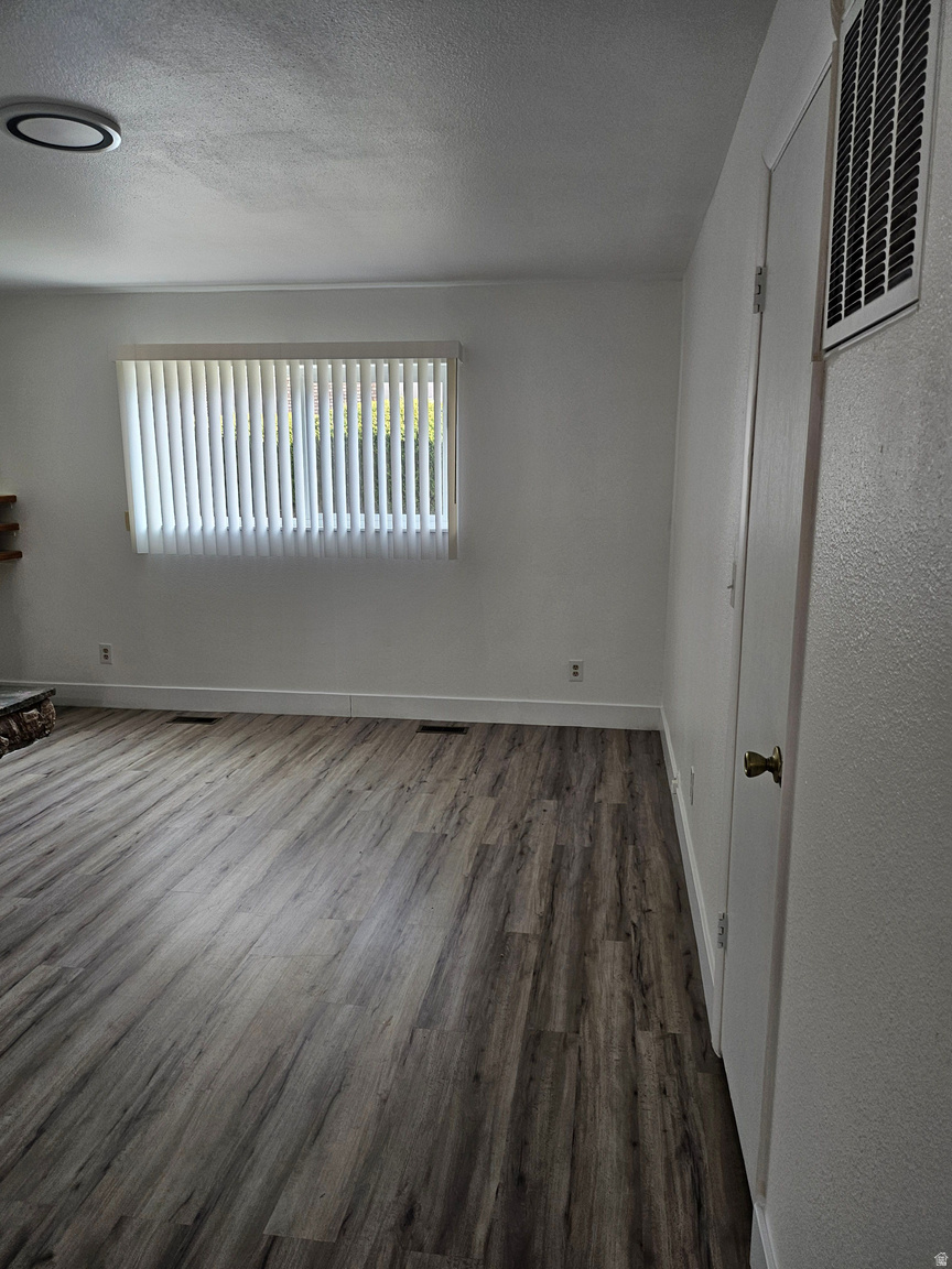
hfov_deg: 56.8
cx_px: 476
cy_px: 634
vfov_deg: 71.6
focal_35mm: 24
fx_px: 880
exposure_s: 1/120
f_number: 1.8
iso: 125
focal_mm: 5
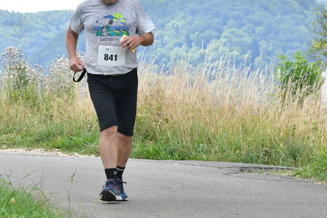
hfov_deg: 5.2
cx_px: 141
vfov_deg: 3.5
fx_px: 3579
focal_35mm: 394
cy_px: 36
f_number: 13
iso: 800
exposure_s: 1/250
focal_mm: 150
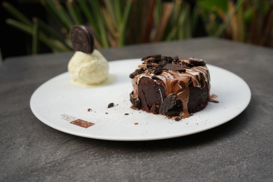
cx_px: 136
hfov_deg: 63.7
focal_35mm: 29
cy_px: 91
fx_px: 220
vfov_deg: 45.0
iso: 100
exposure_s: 1/80
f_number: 4.5
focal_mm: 29
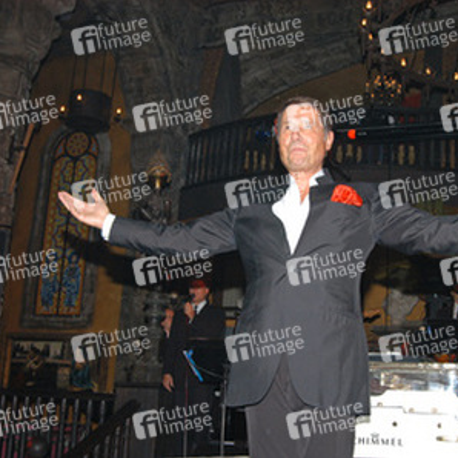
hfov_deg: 31.5
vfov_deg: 31.6
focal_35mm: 54
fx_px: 808
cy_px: 229
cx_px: 285
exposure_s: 1/125
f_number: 6.3
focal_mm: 28
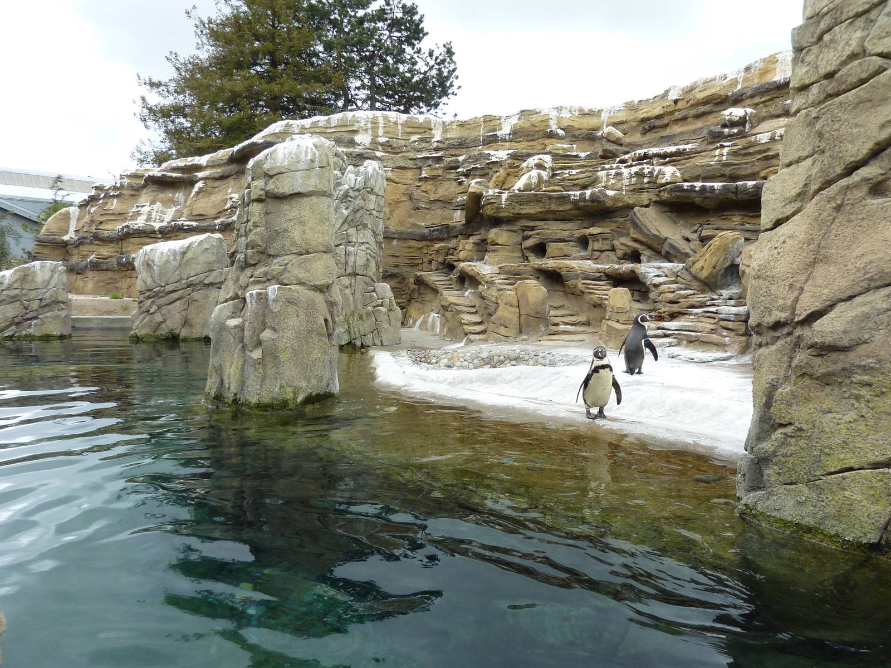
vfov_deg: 54.9
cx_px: 446
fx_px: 643
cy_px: 334
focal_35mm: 25
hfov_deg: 69.4
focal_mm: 4.1
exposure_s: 1/500
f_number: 3.3
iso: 160
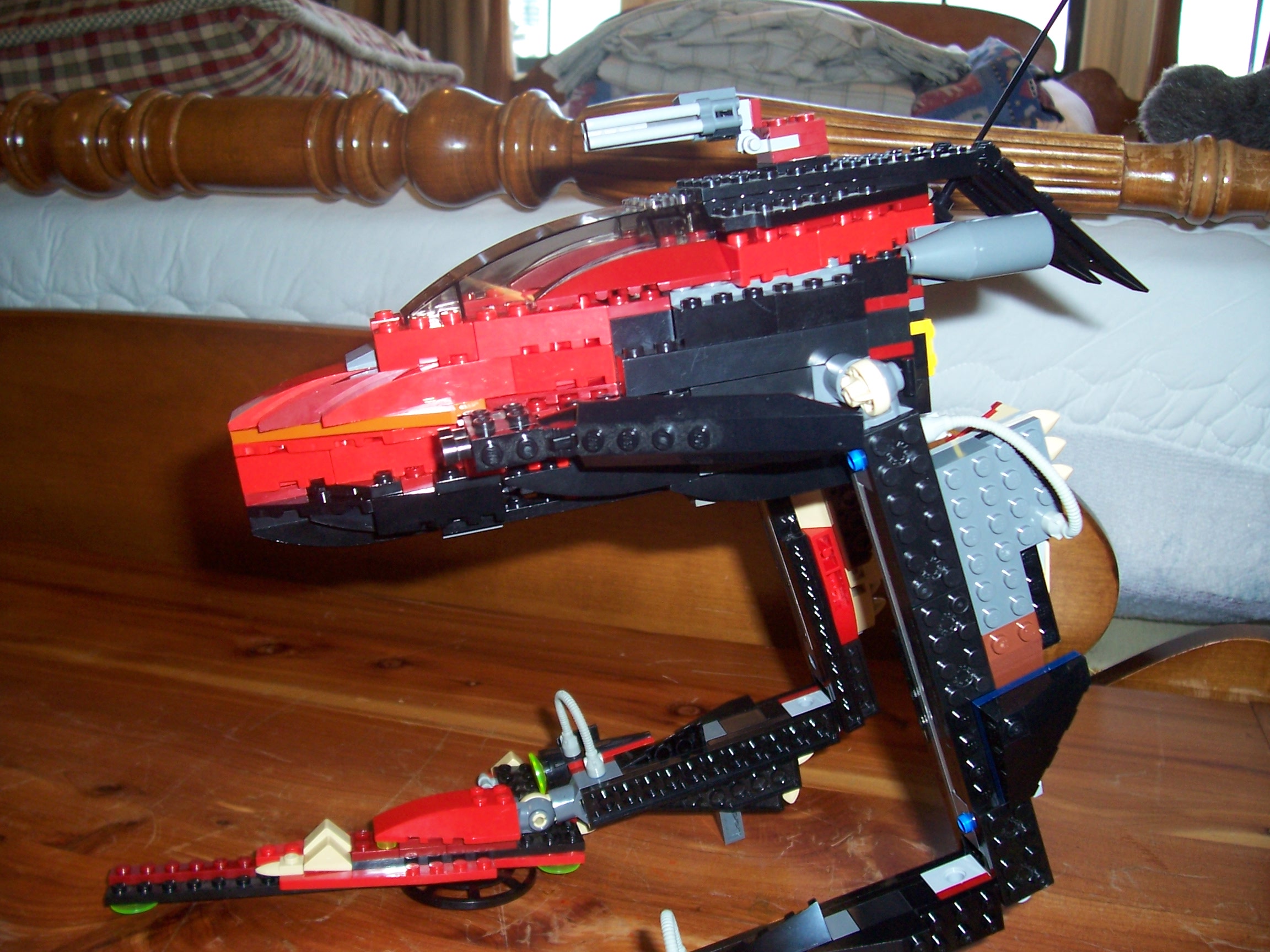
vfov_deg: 41.8
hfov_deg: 54.0
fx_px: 1247
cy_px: 476
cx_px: 635
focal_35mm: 34
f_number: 2.7
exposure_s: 1/60
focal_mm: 5.6
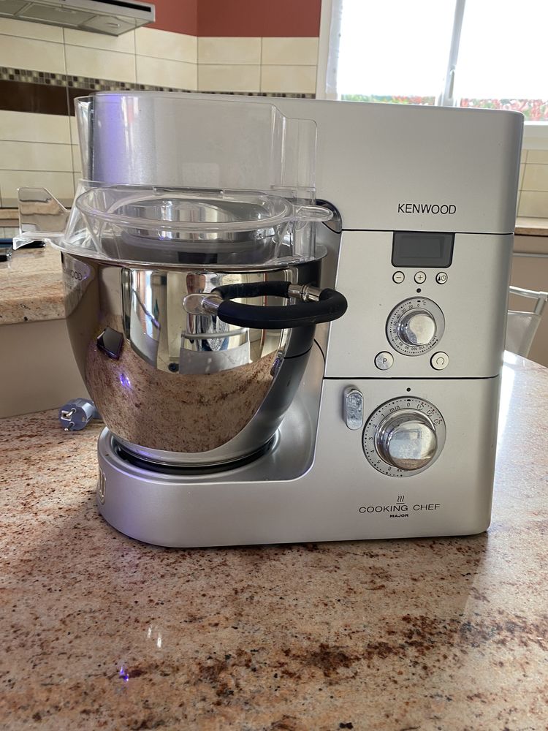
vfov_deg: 67.3
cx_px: 274
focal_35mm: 26
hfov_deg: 53.1
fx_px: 549
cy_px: 366
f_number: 1.8
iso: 100
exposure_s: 1/41
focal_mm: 4.25
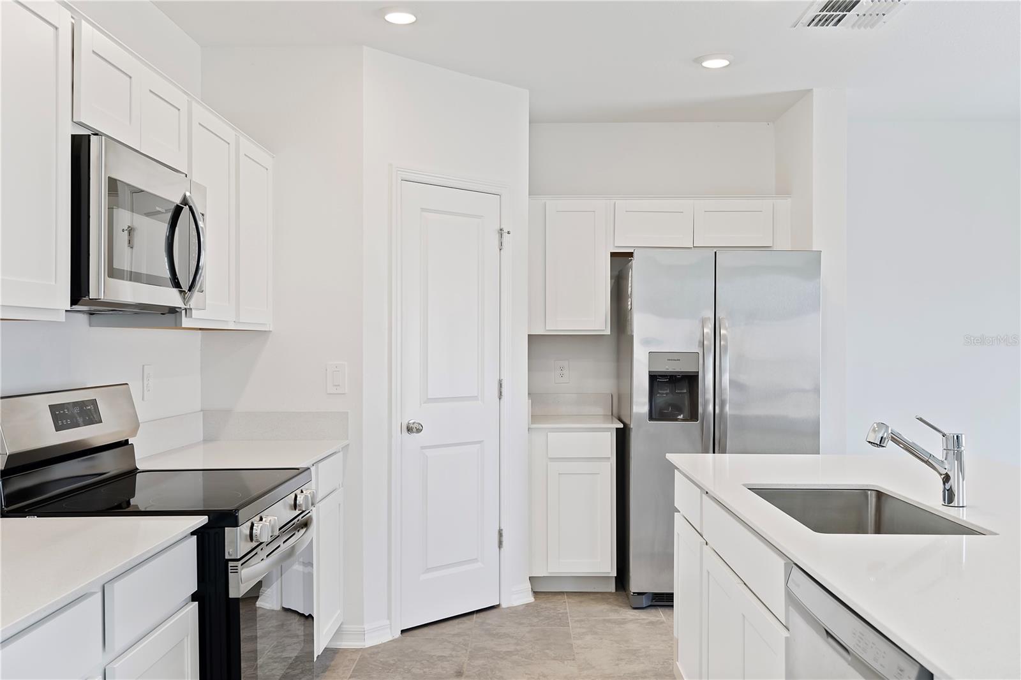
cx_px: 510
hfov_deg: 58.7
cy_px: 340
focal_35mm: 32
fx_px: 907
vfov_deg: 41.1
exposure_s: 1.3
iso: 100
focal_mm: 32
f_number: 9
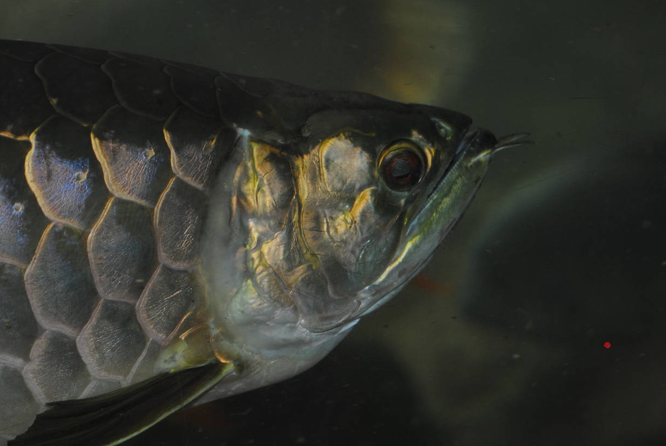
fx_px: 1994
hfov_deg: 19.0
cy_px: 202
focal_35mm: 108
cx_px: 324
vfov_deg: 12.8
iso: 200
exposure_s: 1/60
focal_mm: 55
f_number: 4
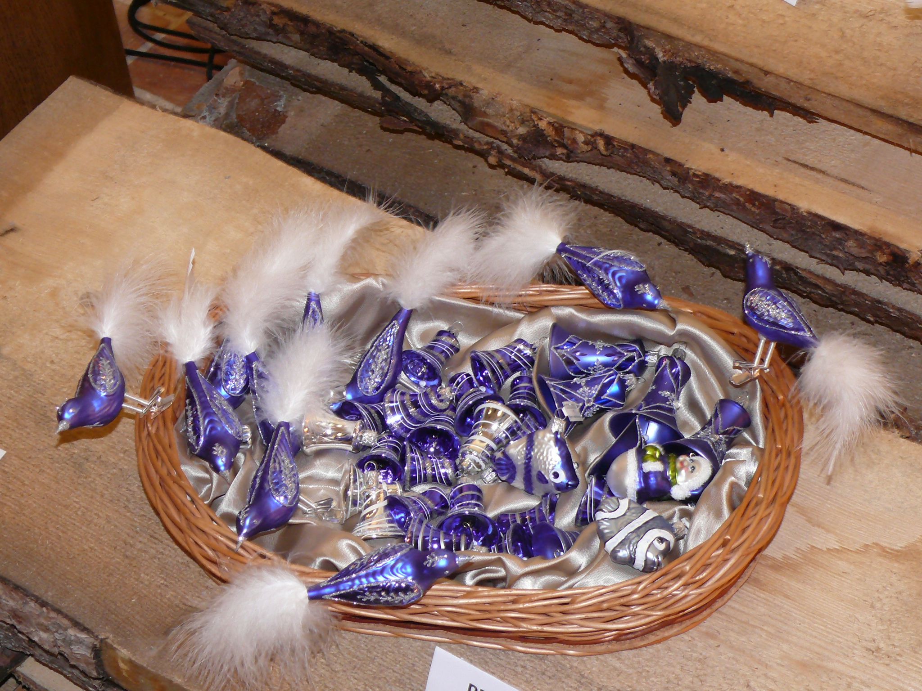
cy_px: 346
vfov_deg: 19.6
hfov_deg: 26.0
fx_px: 1998
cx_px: 461
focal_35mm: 75
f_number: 3.2
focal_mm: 11.5
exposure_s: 1/25
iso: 200
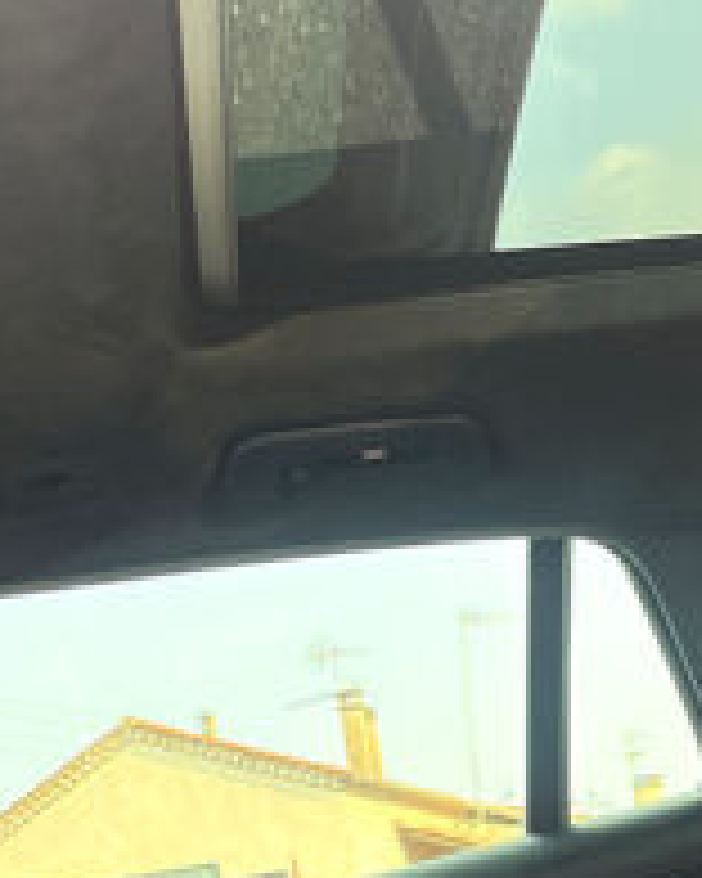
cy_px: 1018
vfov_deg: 21.8
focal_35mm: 82
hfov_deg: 18.3
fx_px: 2130
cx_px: 691
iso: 125
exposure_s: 1/121
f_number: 1.6
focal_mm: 5.1
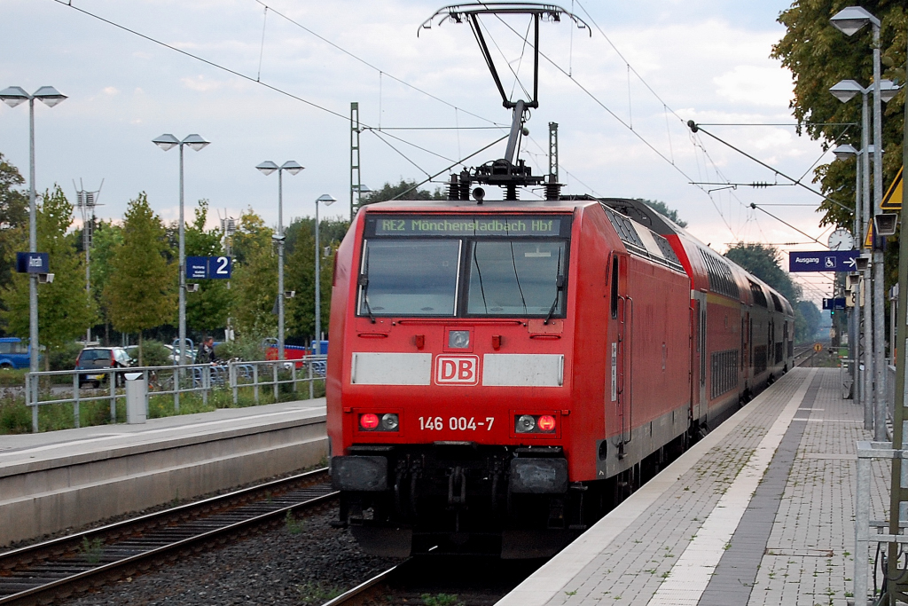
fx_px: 2081
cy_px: 303
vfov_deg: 16.6
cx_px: 454
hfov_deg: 24.6
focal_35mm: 82
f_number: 5.6
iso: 800
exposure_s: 1/160
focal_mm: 55
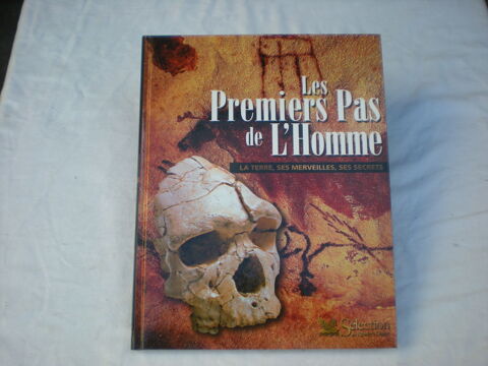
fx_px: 536
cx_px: 244
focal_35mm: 38
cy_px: 183
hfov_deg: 49.0
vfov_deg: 37.7
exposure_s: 1/147
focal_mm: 6.3
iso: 64
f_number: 3.1
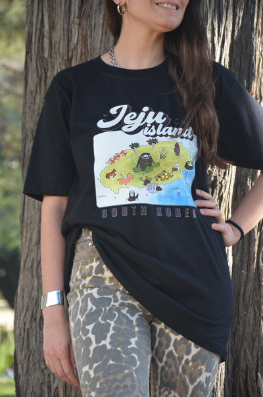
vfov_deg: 13.1
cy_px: 198
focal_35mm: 158
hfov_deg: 8.7
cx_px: 132
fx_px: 1734
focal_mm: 105
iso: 360
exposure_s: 1/125
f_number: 5.6
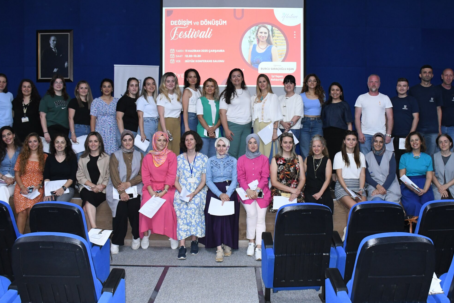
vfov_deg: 37.8
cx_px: 247
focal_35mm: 35
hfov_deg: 54.4
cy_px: 129
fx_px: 441
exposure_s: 1/125
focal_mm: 18
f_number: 6.3
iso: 2500
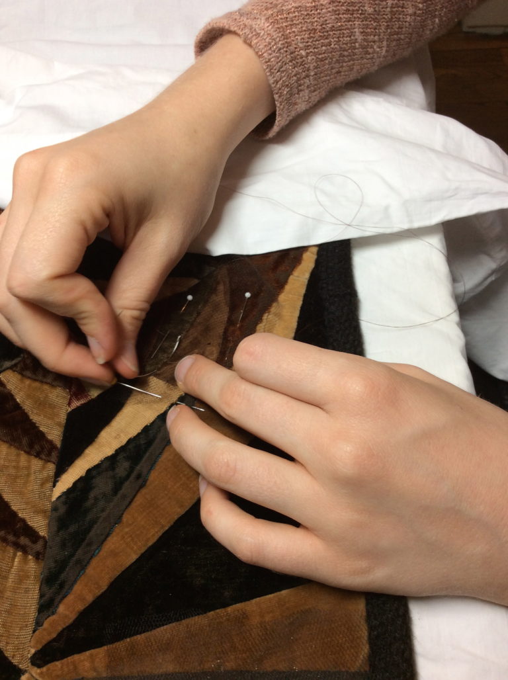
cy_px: 340
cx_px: 254
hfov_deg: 44.1
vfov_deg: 56.9
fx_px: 628
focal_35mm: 32
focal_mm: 3.3
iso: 40
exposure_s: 1/40
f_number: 2.4
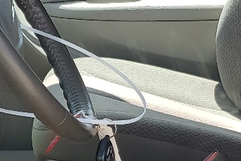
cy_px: 148
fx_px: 844
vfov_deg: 10.8
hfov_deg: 16.3
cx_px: 119
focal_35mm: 126
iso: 50
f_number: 1.5
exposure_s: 1/909
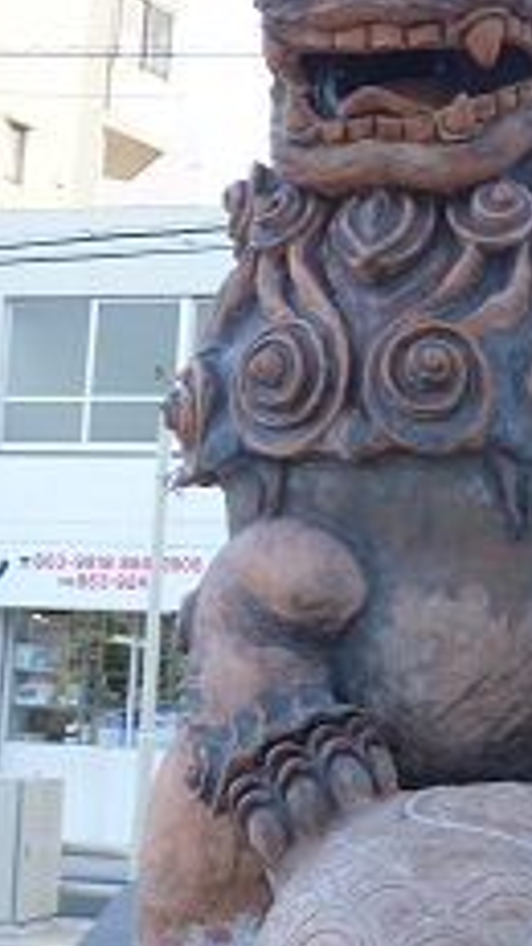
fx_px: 1655
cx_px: 507
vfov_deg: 31.8
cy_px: 541
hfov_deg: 17.9
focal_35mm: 66
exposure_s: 1/30
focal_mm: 6.3
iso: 125
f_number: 3.5
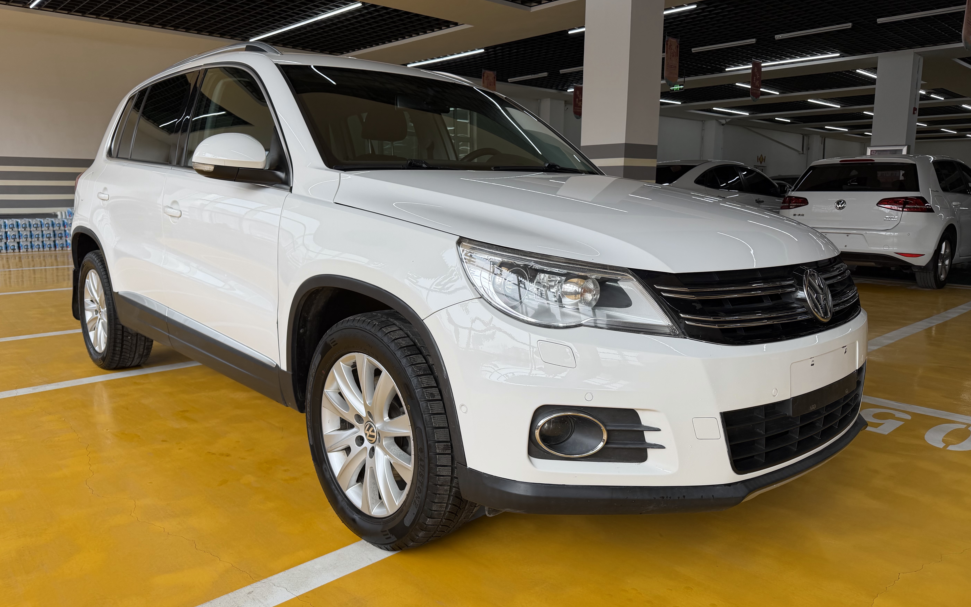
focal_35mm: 26
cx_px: 479
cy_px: 304
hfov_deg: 70.4
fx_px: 688
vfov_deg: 47.6
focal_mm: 6.76
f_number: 1.78
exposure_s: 1/241
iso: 64
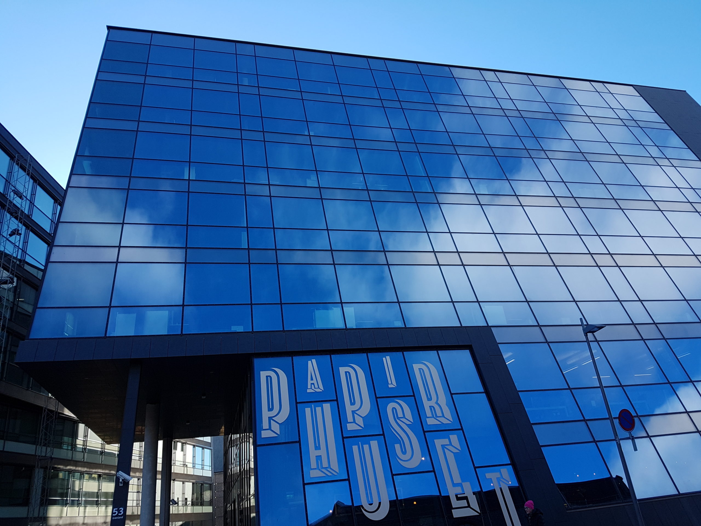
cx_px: 350
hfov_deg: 67.3
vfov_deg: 53.1
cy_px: 263
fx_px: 527
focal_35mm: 26
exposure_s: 1/566
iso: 40
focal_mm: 4.2
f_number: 1.7
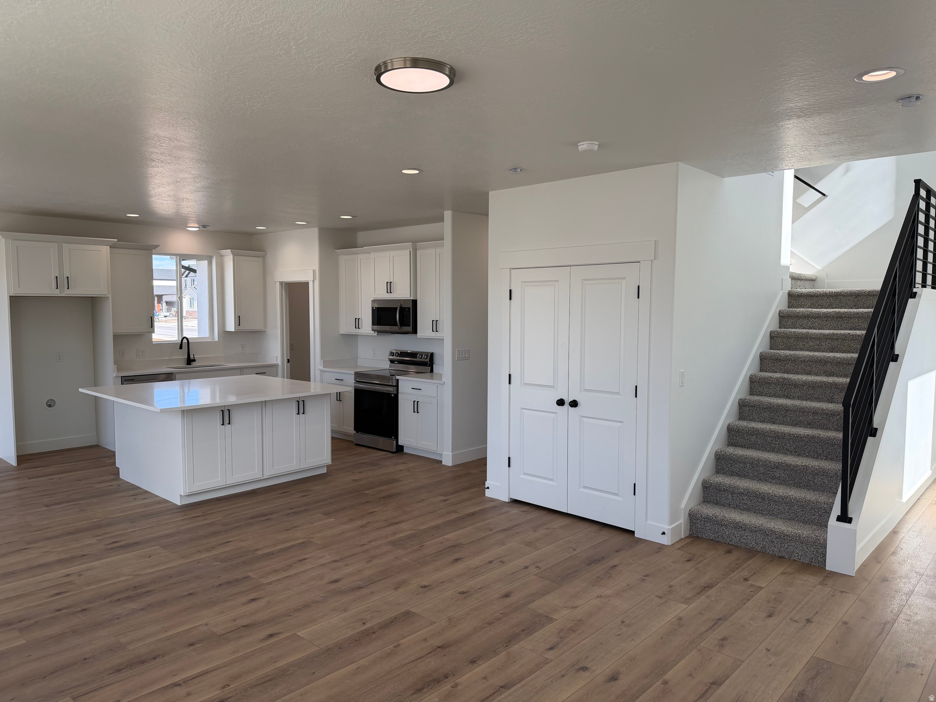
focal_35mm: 24
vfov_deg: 56.8
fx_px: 649
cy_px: 351
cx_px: 468
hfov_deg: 71.6
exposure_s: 1/757
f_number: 1.78
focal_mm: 6.76
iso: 100
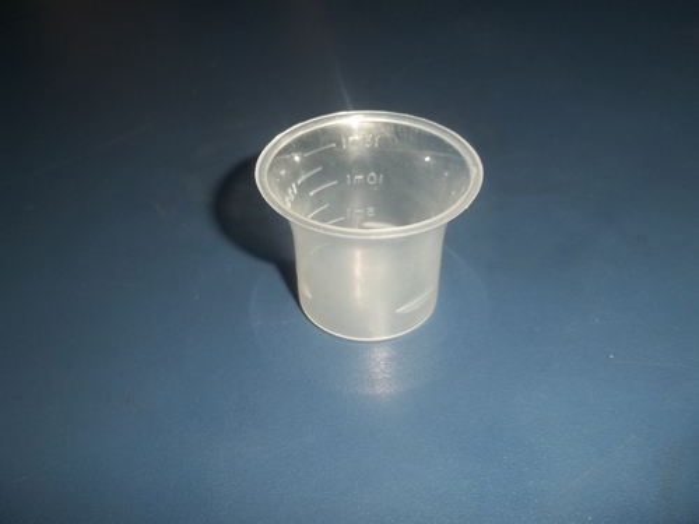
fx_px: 727
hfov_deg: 51.4
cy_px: 262
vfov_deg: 39.7
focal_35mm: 36
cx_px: 350
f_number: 3.1
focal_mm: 6.5
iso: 64
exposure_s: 1/30
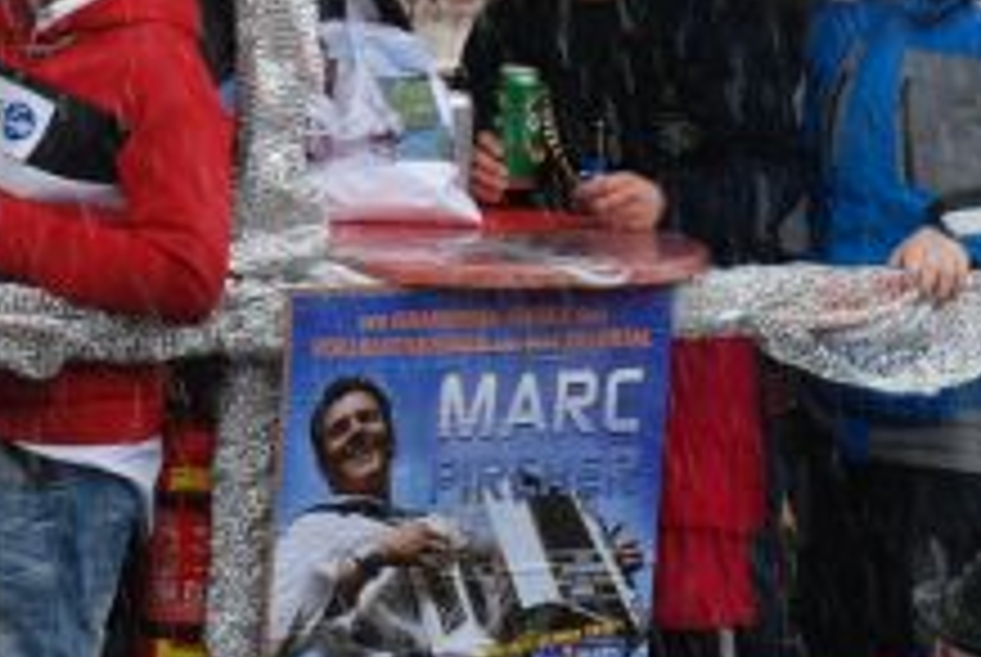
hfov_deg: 9.6
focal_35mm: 209
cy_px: -106
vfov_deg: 6.6
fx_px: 5703
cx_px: -356
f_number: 8
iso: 250
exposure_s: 1/50
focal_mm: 38
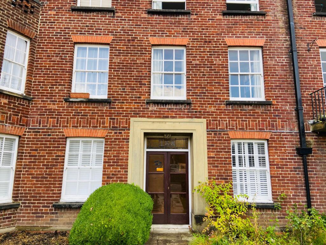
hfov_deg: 67.3
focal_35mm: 26
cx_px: 163
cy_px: 122
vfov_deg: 53.1
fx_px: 245
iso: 32
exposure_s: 1/337
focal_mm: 4.25
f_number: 1.8
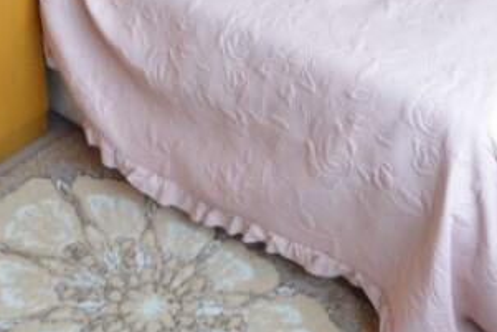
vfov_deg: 23.1
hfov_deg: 38.7
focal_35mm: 51
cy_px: -118
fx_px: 704
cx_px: 302
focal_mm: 10
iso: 400
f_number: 8
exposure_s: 1/8
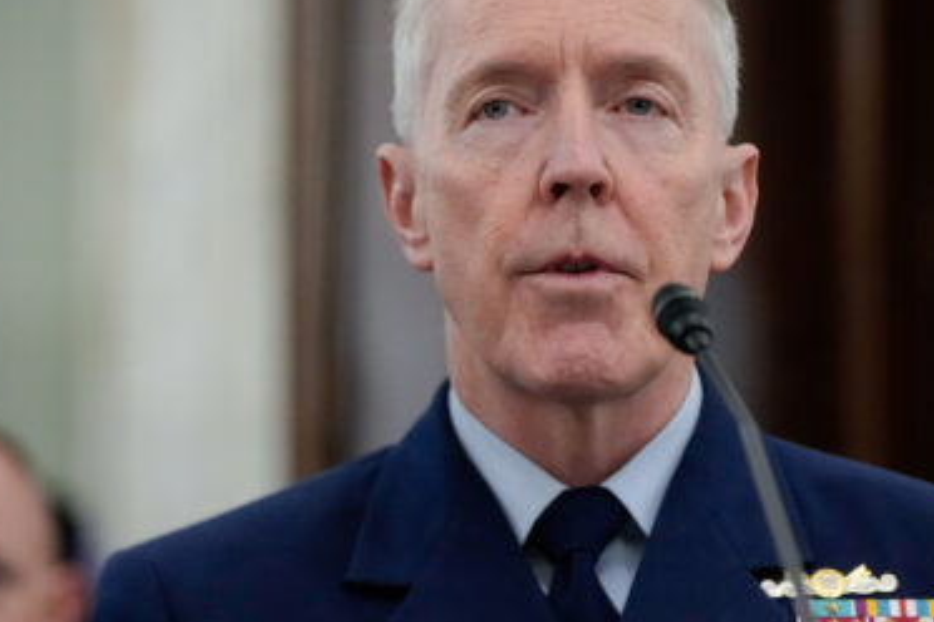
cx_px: 569
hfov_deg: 9.6
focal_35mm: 214
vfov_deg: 6.4
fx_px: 5552
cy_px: 424
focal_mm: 118
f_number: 2.8
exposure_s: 1/500
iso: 4000
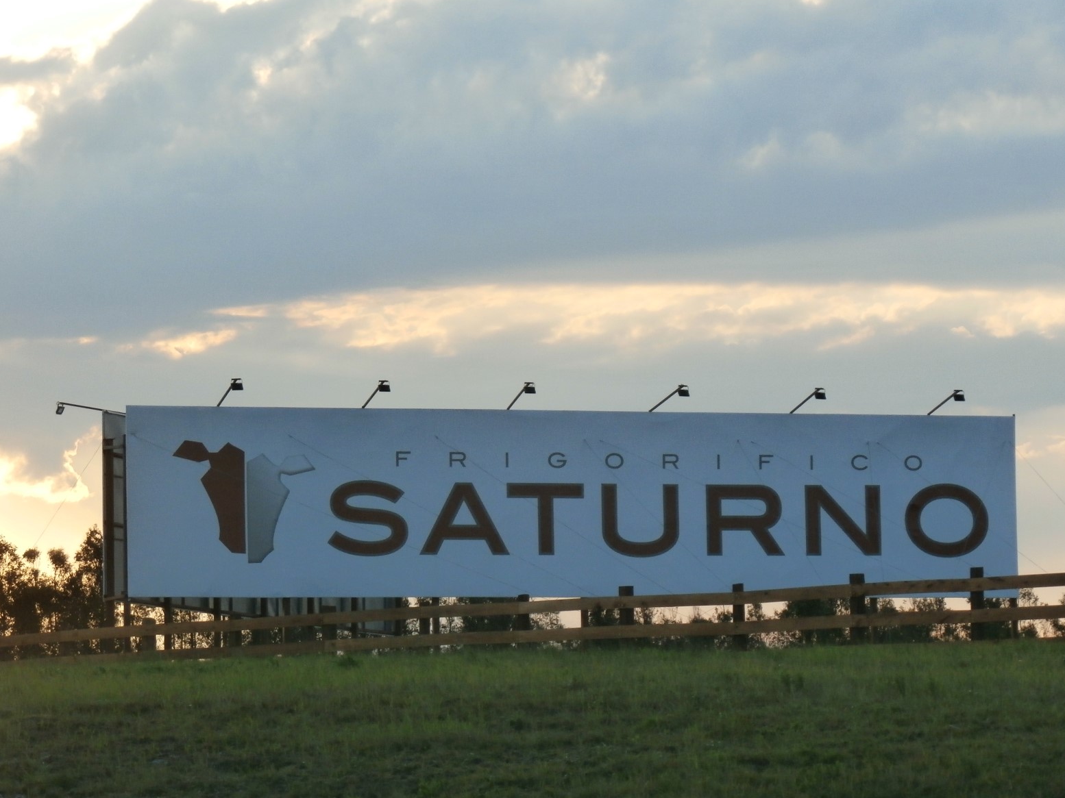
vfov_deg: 8.6
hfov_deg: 11.4
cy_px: 469
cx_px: 559
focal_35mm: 173
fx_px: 5322
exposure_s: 1/200
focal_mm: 25.06
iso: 100
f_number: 5.4
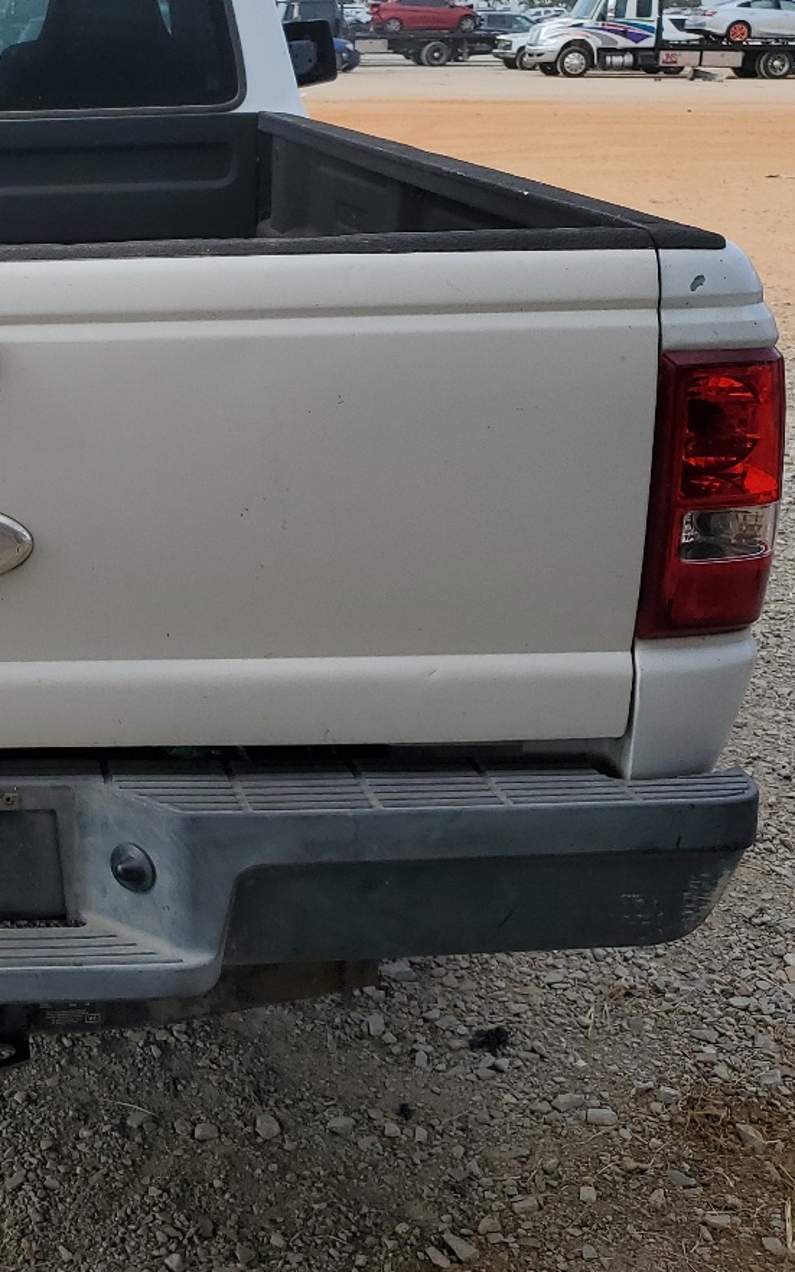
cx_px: -50
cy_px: 485
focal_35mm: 50
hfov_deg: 24.3
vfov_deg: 40.1
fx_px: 1734
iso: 50
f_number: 1.5
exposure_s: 1/2500
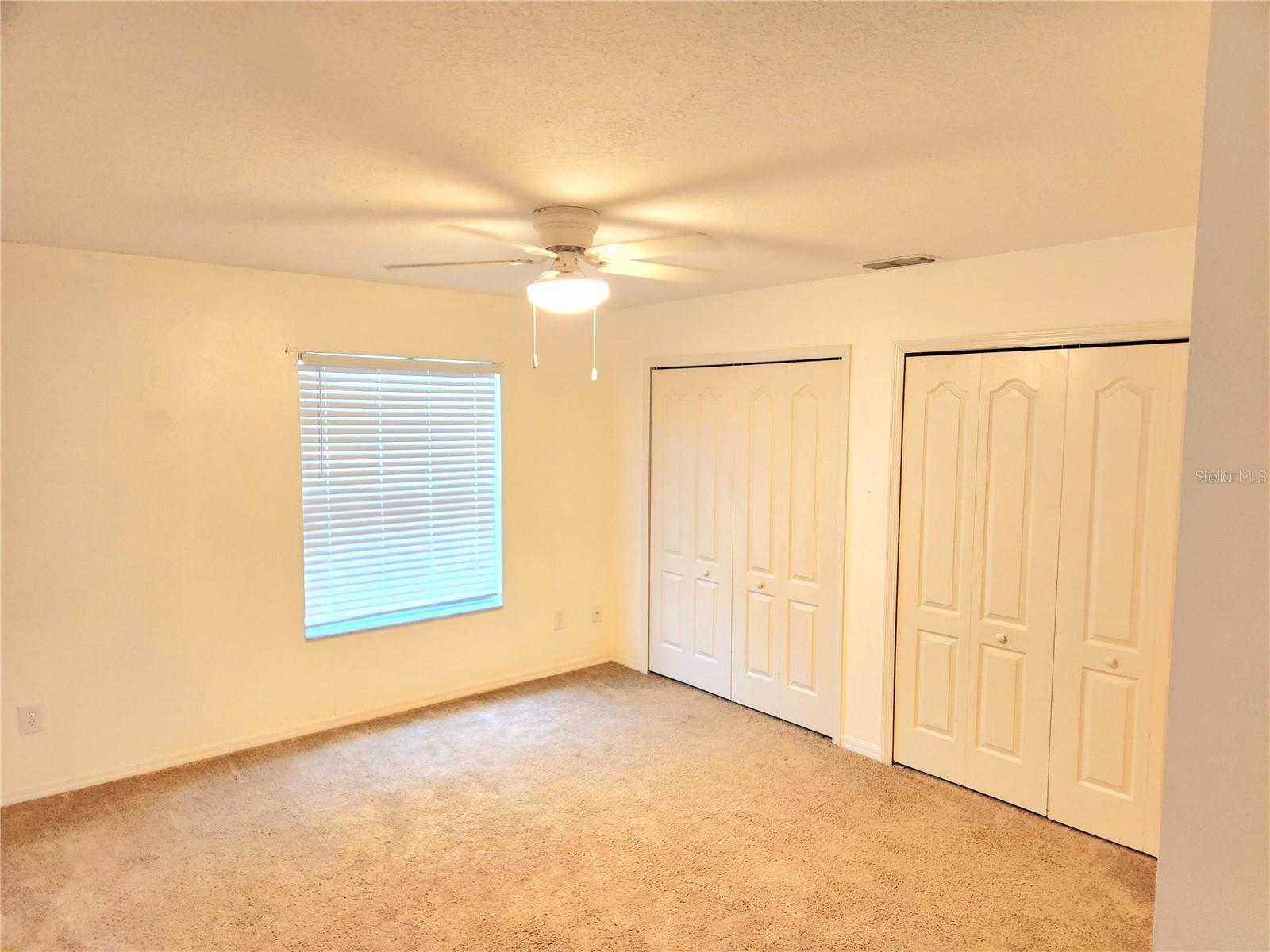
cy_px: 476
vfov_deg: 58.9
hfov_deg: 73.9
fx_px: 844
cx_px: 635
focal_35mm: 23
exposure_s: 1/120
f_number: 1.8
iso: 200
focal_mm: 5.4
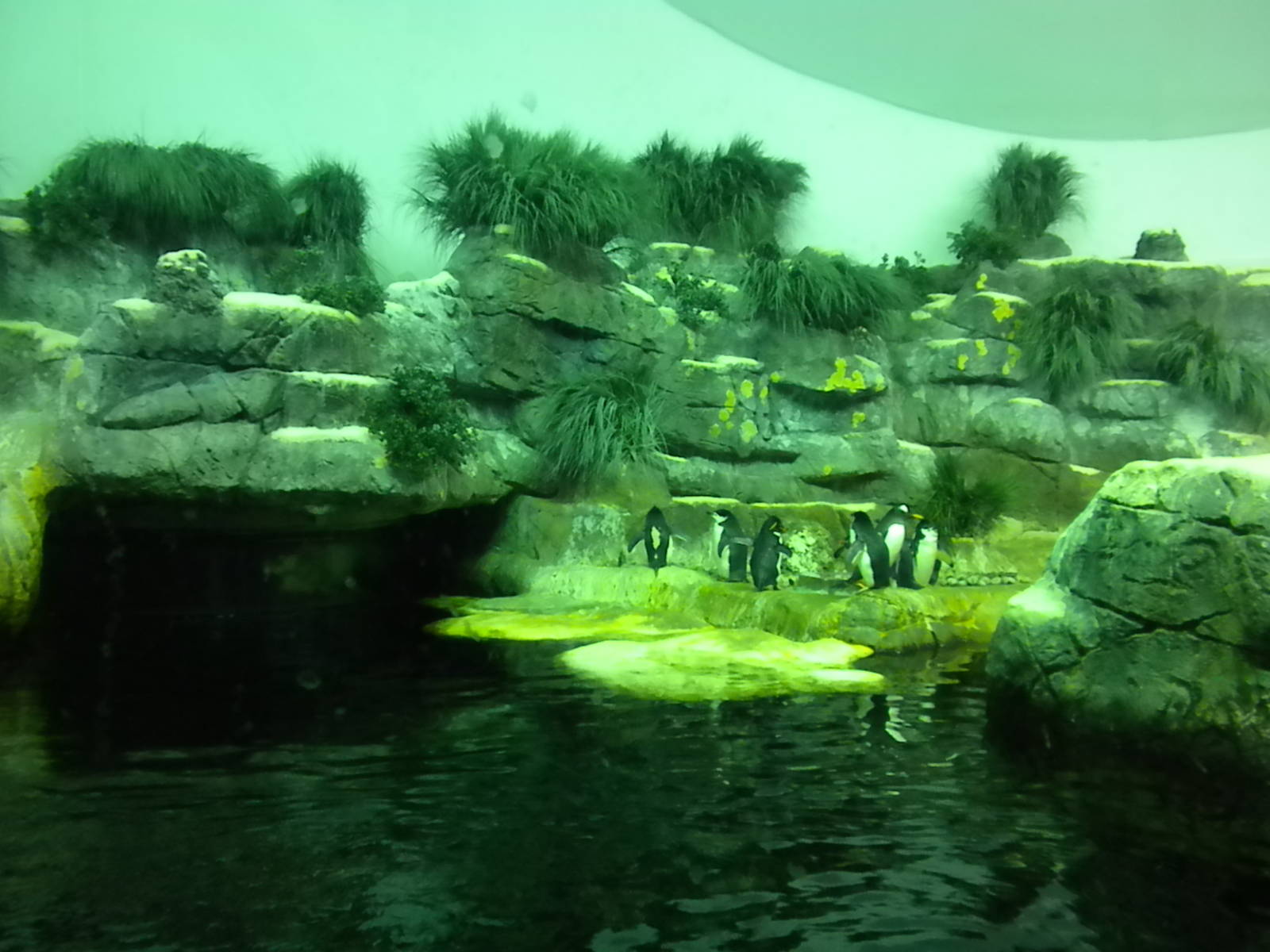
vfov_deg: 38.7
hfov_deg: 50.1
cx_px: 635
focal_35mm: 37
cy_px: 476
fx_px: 1357
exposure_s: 1/111
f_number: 3.5
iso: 640
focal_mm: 6.6
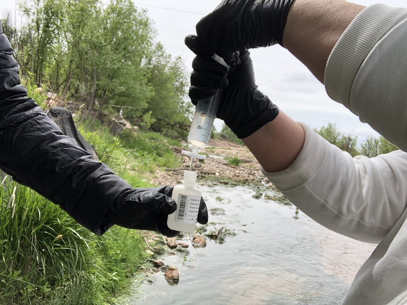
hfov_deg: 56.8
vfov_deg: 44.2
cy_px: 152
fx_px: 376
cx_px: 204
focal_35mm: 32
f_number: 2.2
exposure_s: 1/436
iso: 20
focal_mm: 2.87
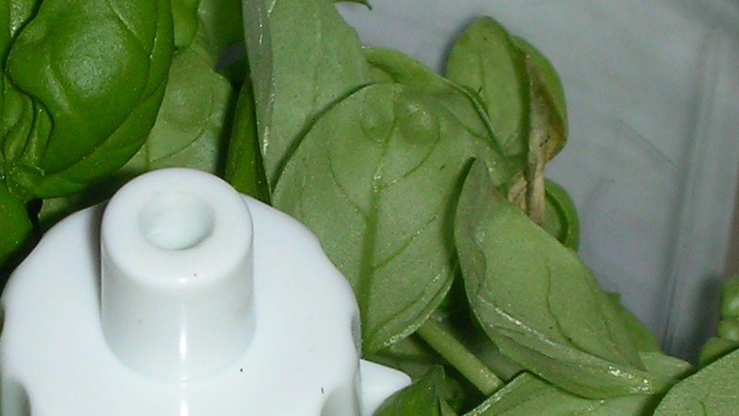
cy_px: 259
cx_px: 167
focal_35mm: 198
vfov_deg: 6.1
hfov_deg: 10.9
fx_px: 3880
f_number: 10.5
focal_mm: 8.8
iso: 50
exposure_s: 1/60.1
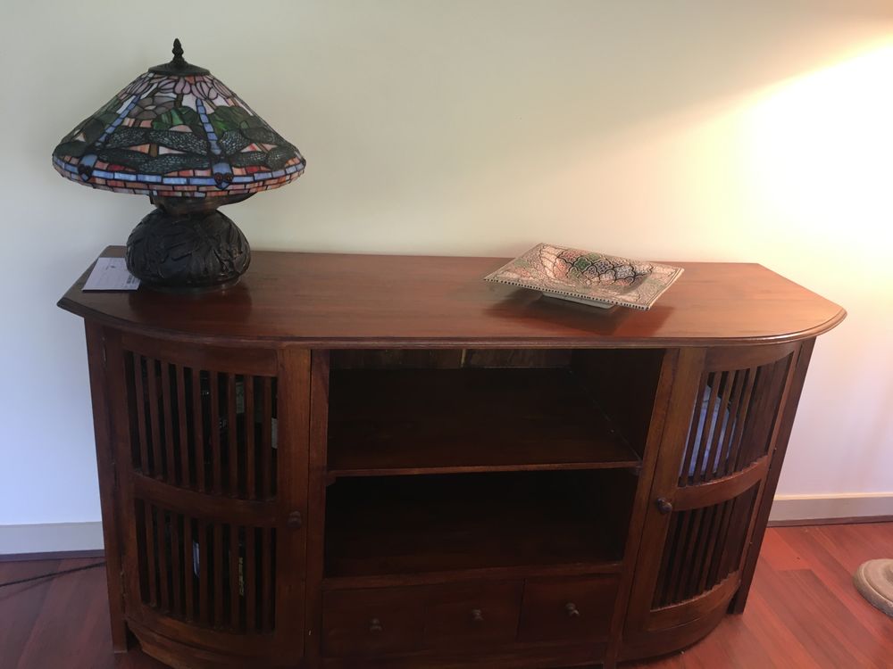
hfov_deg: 61.7
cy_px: 334
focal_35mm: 29
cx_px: 446
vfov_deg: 48.2
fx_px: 748
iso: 100
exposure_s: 1/33
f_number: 2.2
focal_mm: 4.15
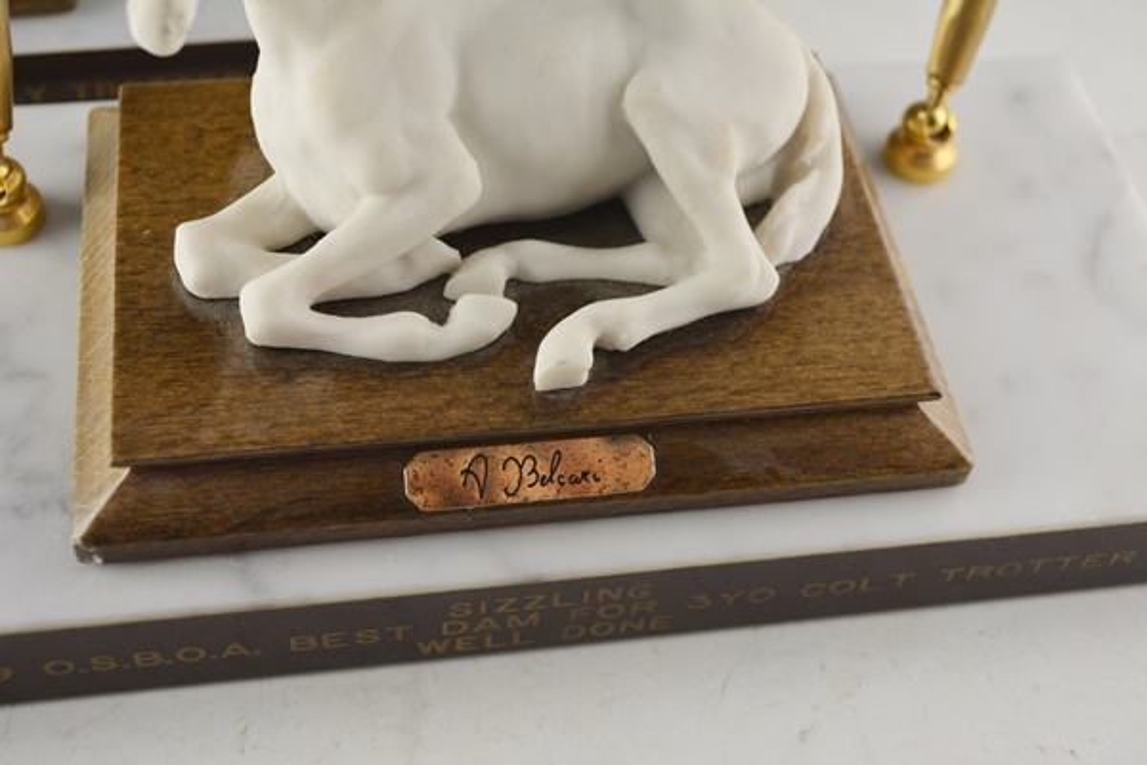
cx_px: 574
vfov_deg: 25.8
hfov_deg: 37.9
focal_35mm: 52
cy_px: 382
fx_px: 1673
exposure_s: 1/125
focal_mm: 35
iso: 400
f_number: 5.6
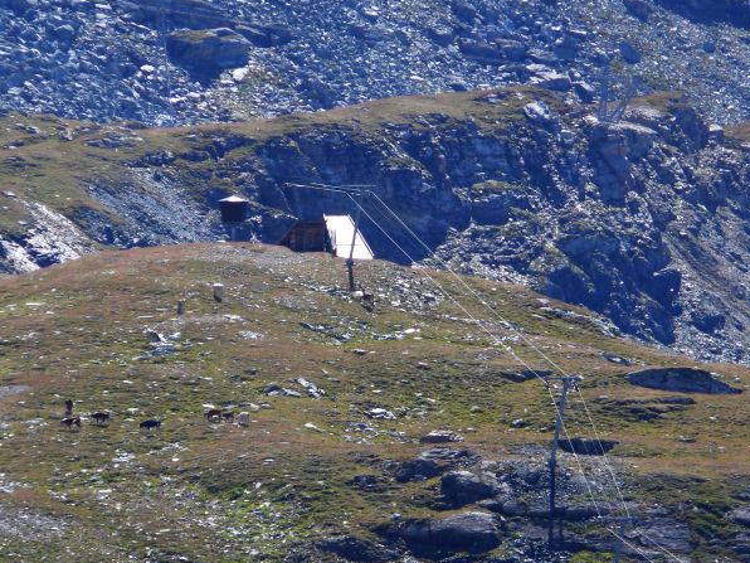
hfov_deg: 3.5
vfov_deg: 2.6
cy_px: 315
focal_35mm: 564
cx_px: 403
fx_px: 12220
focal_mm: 88.8
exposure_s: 1/250
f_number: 5.6
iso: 100
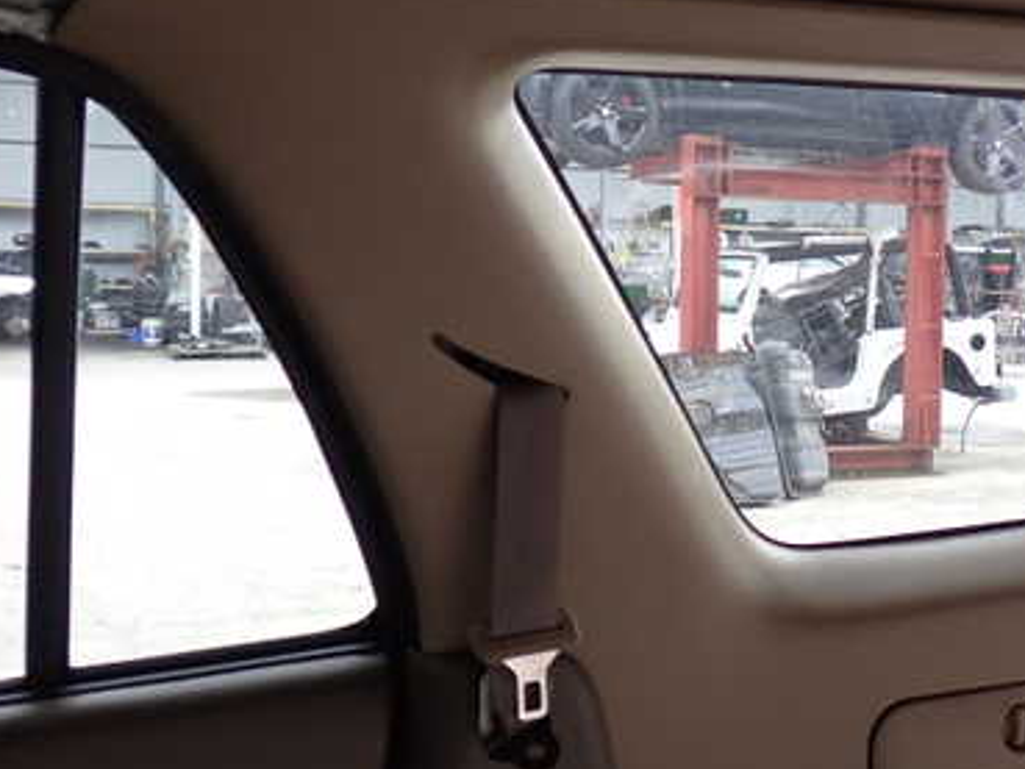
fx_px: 1540
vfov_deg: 28.0
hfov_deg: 35.8
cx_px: 789
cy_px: 344
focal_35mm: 52
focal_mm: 5.79
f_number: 2.4
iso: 200
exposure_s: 1/50
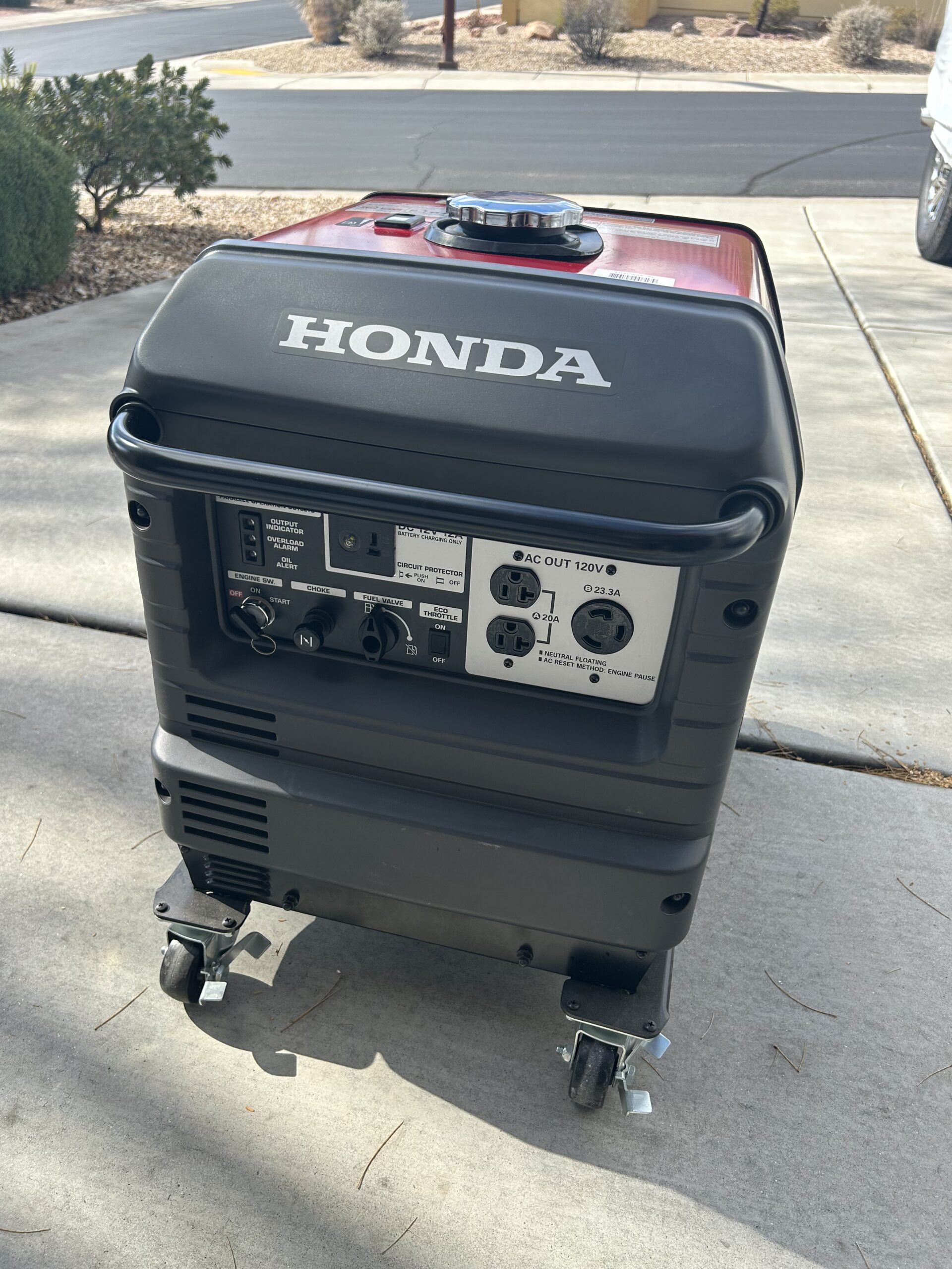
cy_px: 634
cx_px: 476
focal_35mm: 26
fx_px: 953
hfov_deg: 53.1
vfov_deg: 67.3
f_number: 1.5
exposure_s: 1/1431
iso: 50
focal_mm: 5.7
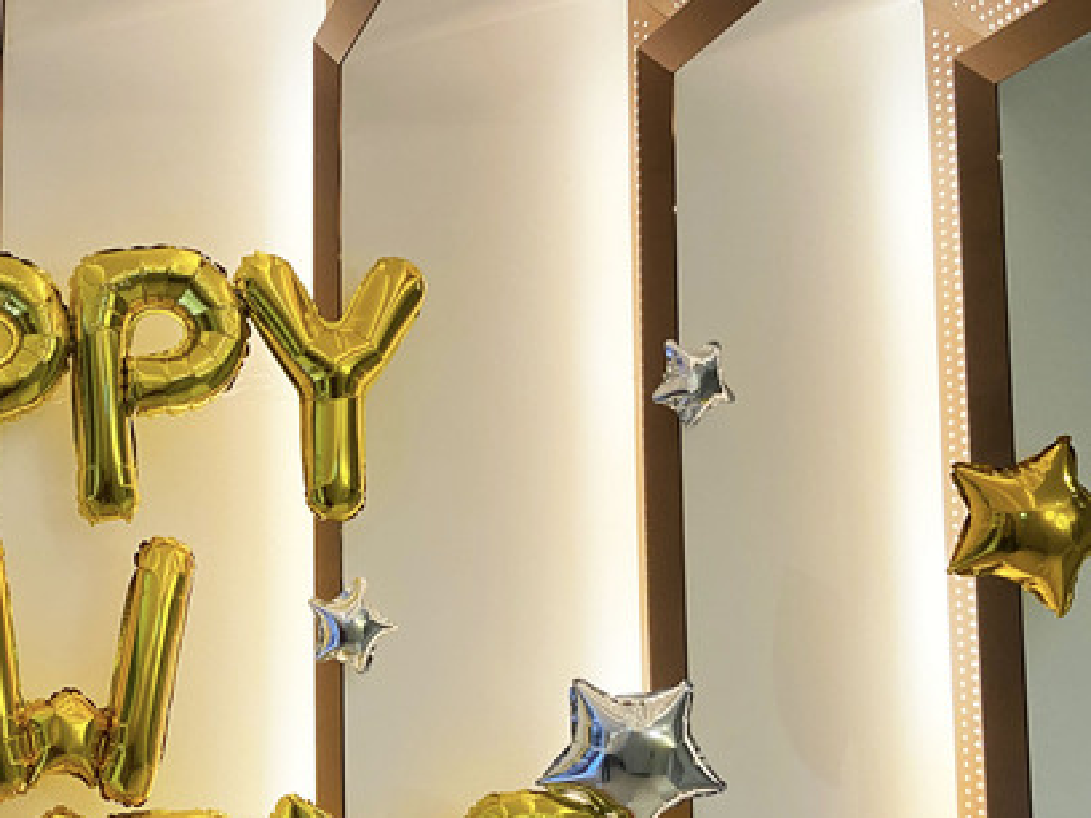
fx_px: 1607
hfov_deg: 35.1
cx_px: 88
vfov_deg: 28.5
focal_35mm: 51
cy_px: 503
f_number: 1.8
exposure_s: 1/60
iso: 320
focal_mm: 4.25
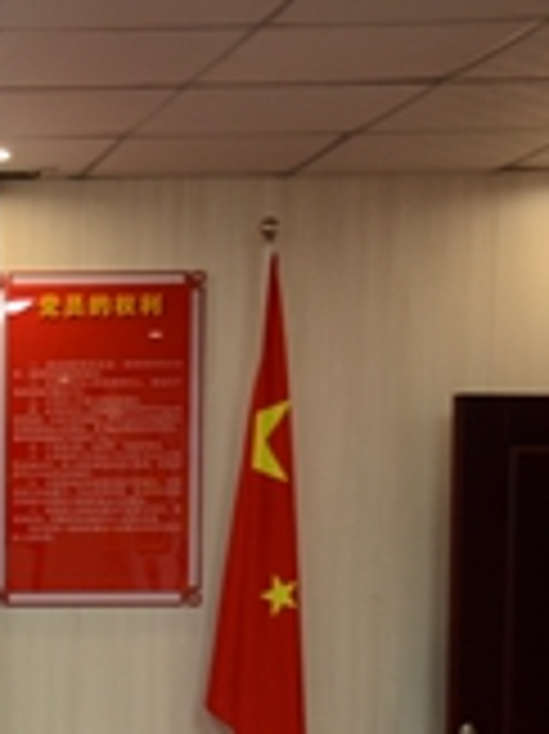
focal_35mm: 106
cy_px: 705
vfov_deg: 18.2
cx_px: -504
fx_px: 2244
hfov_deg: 12.5
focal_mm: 24
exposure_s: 1/20
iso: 400
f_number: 5.6
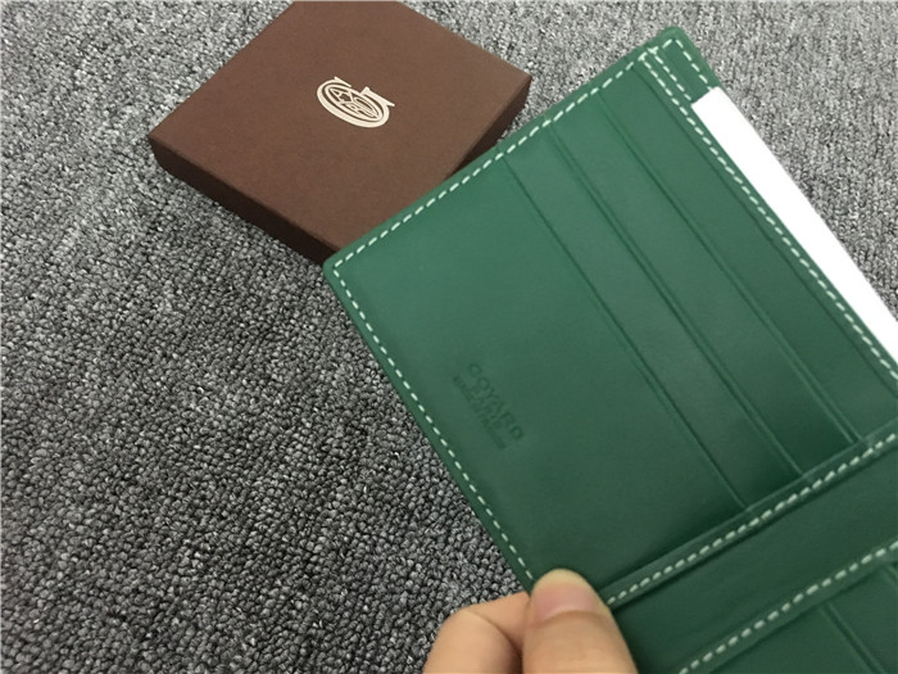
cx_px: 449
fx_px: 752
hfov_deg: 61.7
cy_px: 337
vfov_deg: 48.2
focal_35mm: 29
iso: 250
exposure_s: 1/17
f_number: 2.2
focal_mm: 4.15
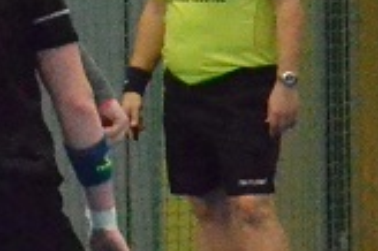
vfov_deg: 1.7
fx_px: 8619
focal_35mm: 822
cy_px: 134
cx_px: -811
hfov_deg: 2.5
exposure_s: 1/1000
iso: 6400
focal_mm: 75
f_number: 6.3
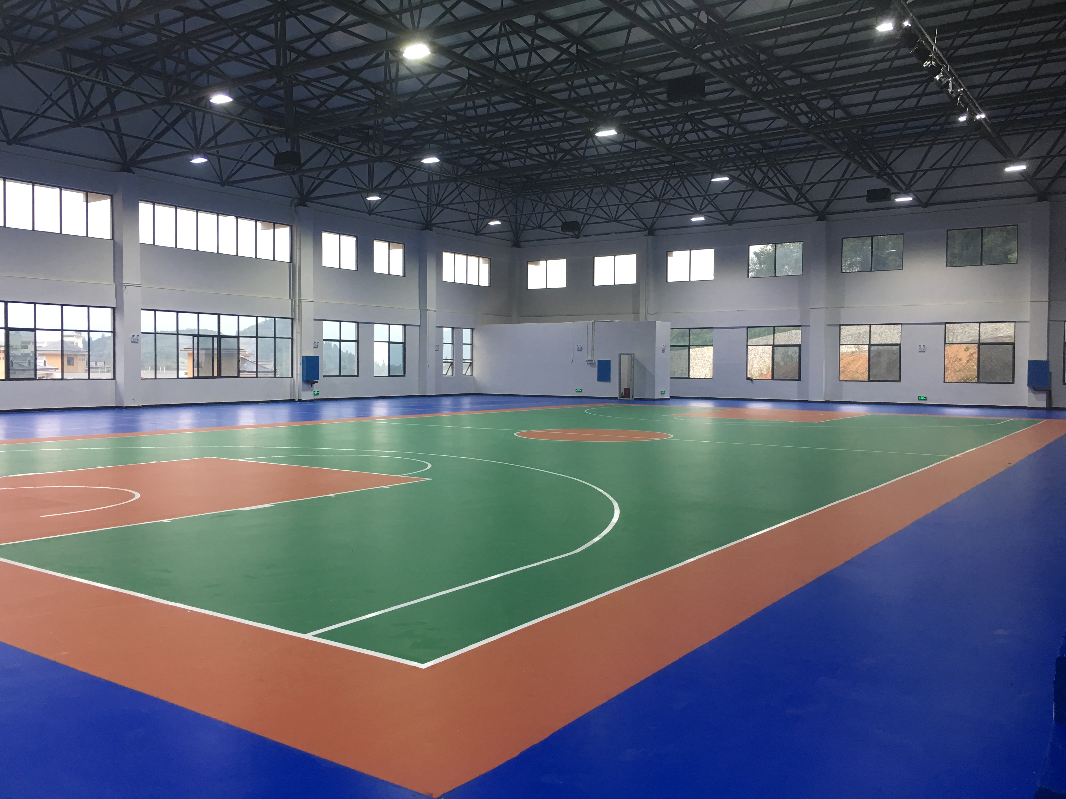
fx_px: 893
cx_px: 533
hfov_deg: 61.7
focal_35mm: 29
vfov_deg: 48.2
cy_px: 400
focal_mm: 4.15
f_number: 2.2
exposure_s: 1/17
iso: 40
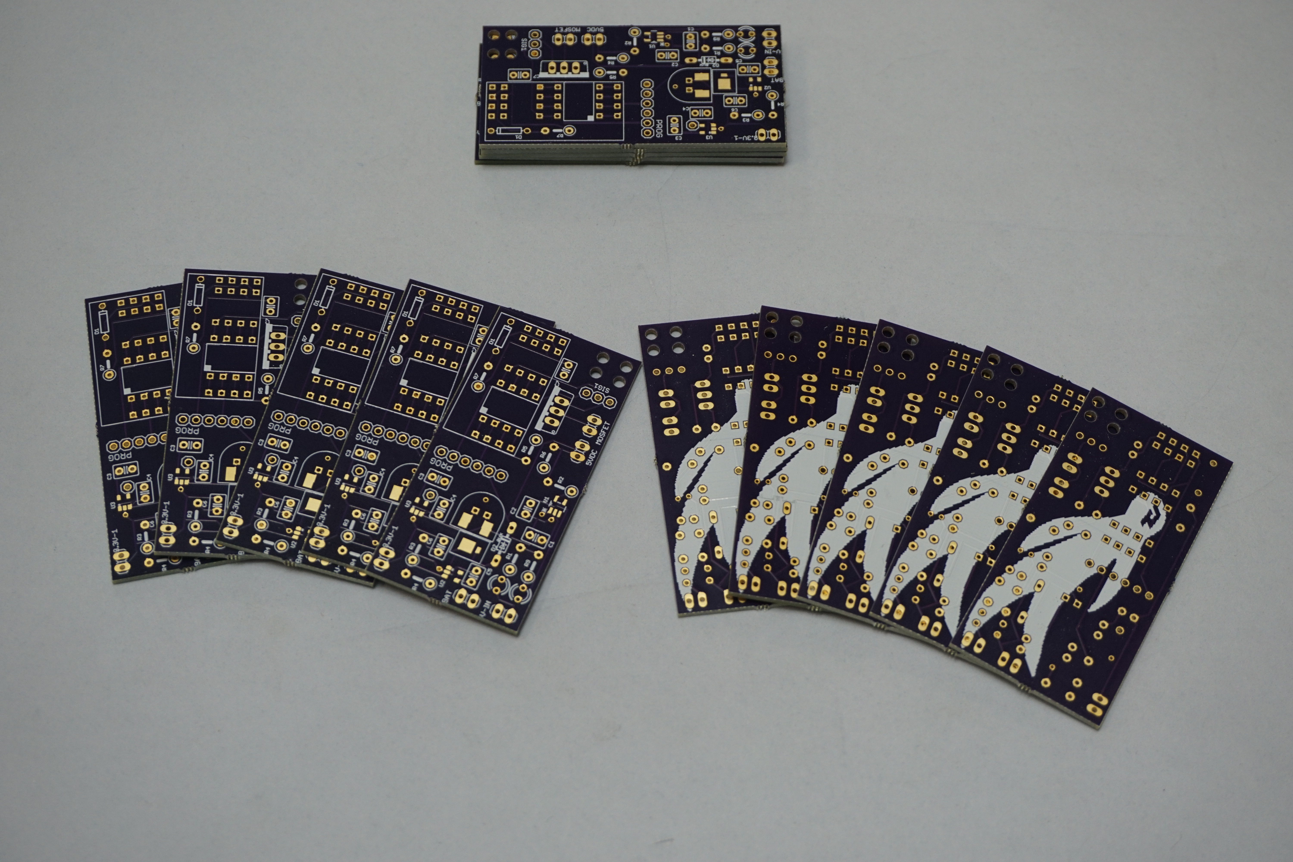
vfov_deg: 23.2
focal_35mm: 58
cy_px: 431
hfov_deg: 34.2
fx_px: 2101
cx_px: 646
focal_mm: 39
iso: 320
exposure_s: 1/60
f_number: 5.6
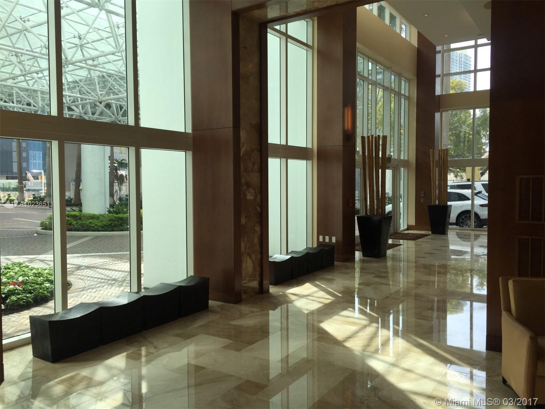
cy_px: 204
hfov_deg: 61.7
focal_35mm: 29
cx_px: 272
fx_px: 457
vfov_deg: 48.2
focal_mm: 4.15
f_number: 2.2
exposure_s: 1/514
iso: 32
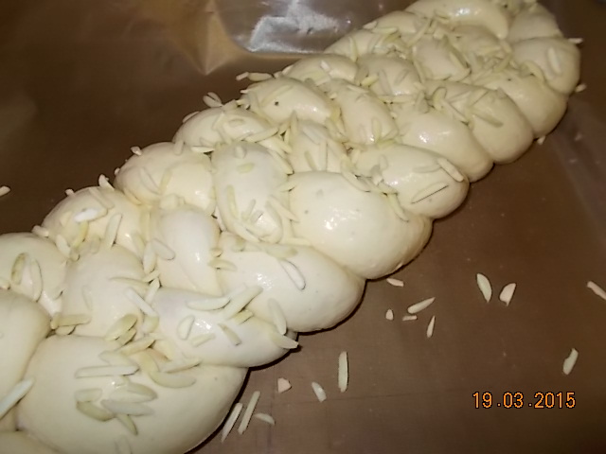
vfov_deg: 53.1
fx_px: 455
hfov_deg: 67.3
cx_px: 303
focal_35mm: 26
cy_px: 227
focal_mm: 4.6
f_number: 3.2
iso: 200
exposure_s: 1/25
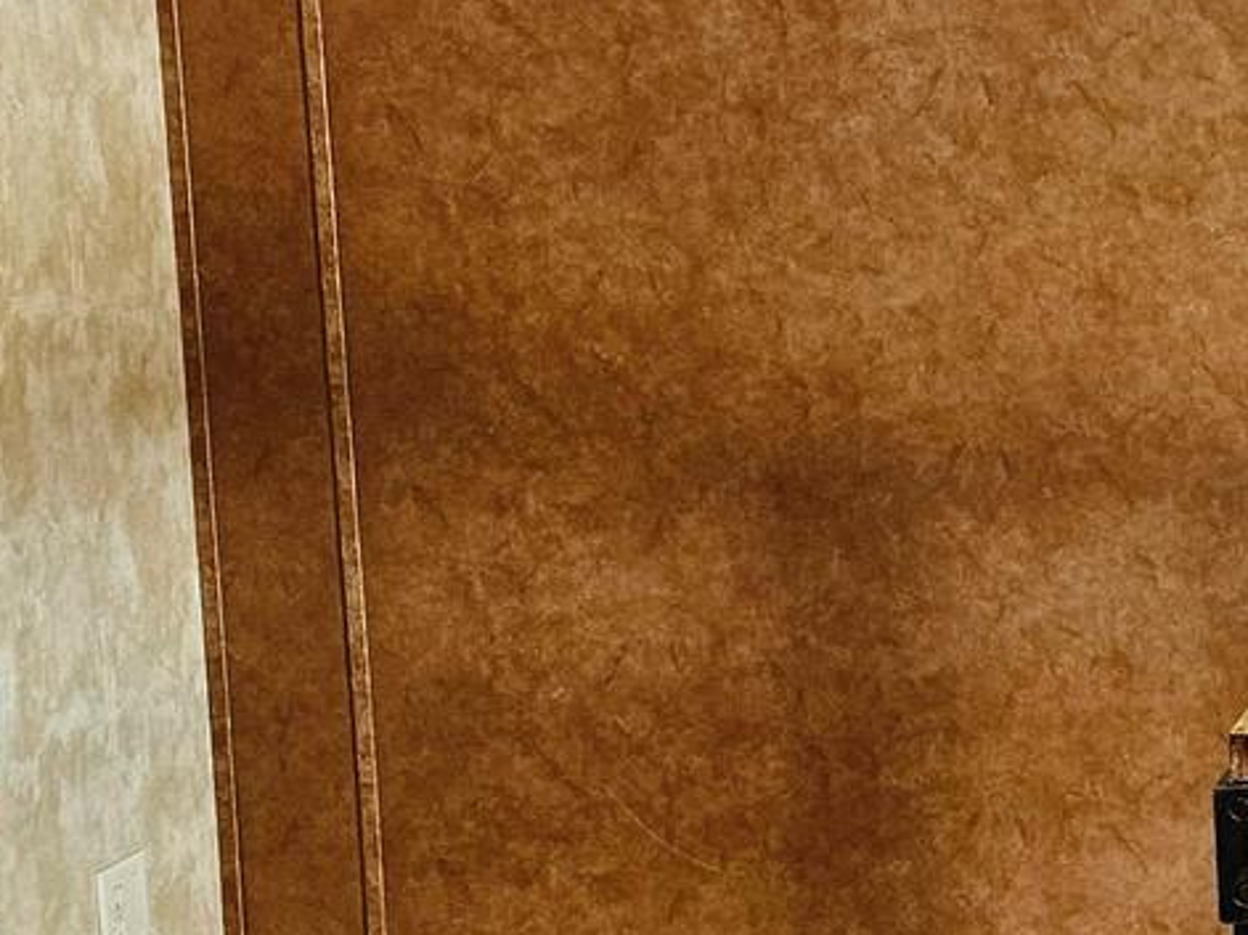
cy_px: 352
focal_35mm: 100
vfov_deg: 14.8
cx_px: 1974
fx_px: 3604
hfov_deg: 17.3
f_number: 1.7
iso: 200
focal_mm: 6.3
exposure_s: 1/120
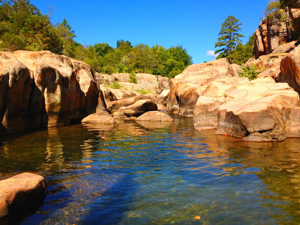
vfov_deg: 40.7
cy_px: 112
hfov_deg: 52.6
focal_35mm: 35
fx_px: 303
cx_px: 150
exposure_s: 1/1783
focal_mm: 4.28
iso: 50
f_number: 2.4
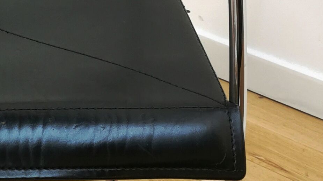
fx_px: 993
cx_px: -64
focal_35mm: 116
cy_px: 5
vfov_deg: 10.4
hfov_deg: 17.6
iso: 50
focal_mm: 5.58
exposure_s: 1/100
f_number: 1.8
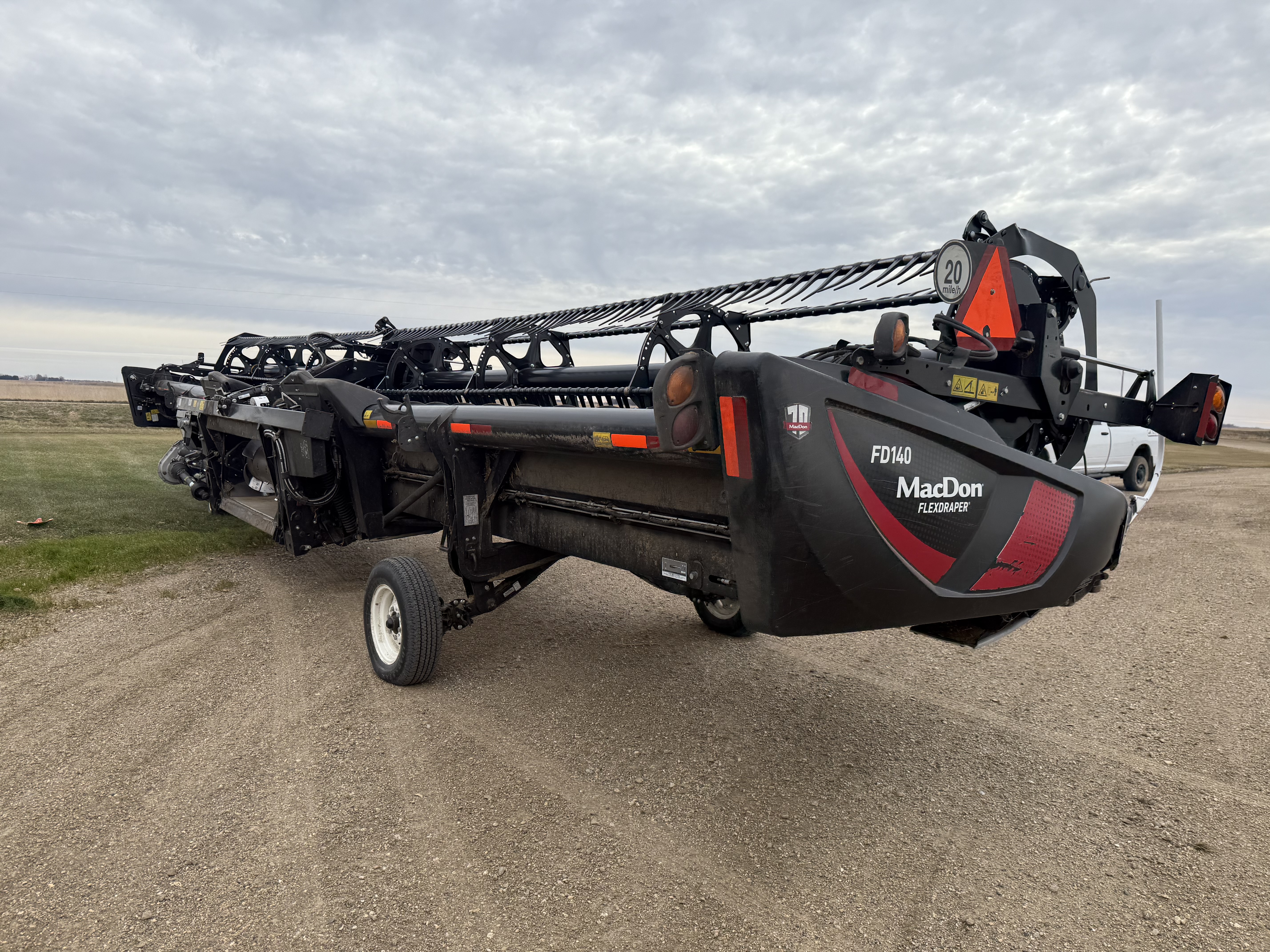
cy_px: 476
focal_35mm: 24
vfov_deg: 56.8
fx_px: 881
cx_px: 635
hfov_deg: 71.6
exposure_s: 1/1522
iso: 80
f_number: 1.78
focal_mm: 6.76
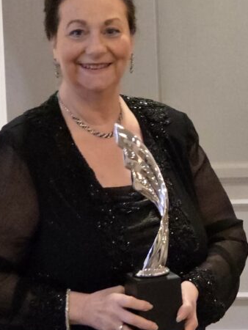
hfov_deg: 9.5
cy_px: 172
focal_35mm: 157
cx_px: 158
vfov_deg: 12.6
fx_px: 1498
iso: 1000
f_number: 2.4
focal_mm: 7.9
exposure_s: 1/30
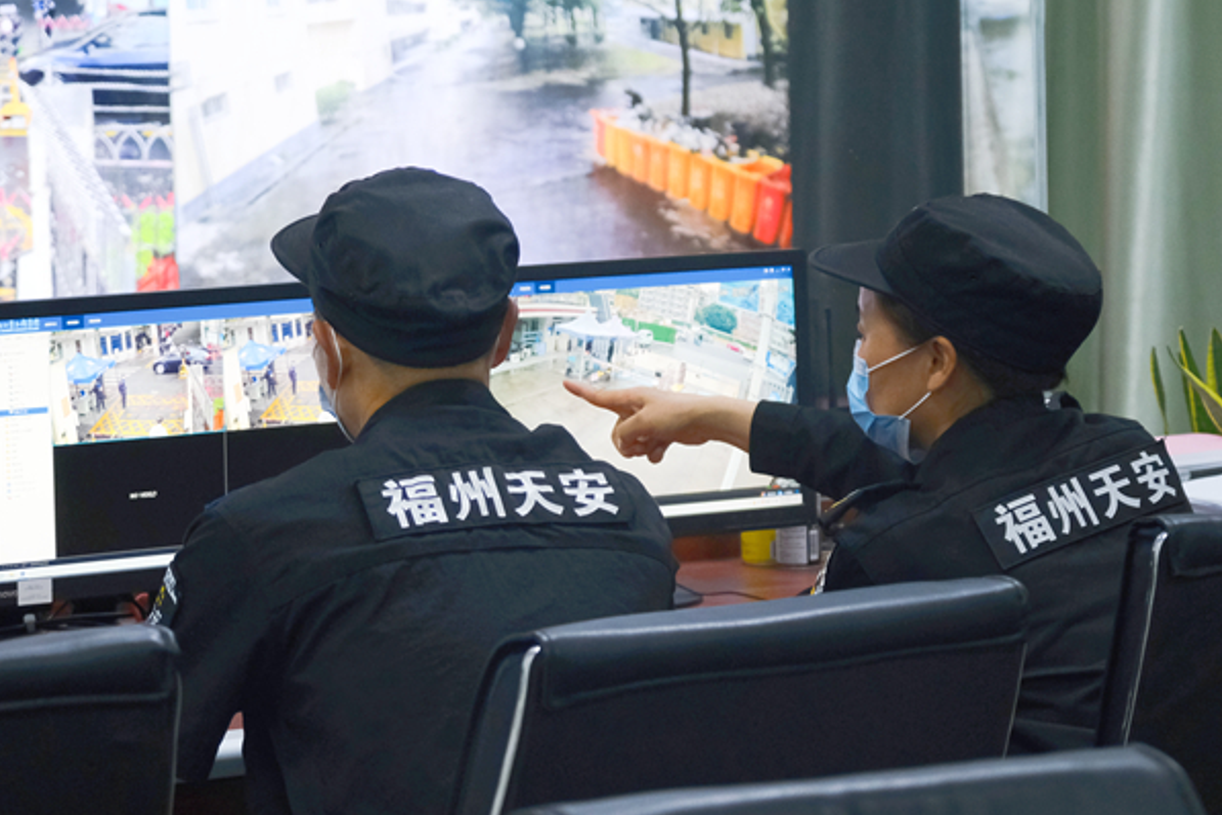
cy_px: 489
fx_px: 4786
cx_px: 706
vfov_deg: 9.7
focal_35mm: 141
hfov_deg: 14.5
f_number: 4
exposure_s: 1/100
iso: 2000
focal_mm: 72.1
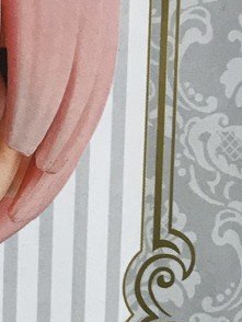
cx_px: -187
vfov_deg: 17.1
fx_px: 1070
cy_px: 181
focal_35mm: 115
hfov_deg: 11.9
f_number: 1.8
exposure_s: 1/33
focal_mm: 3.99
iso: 25
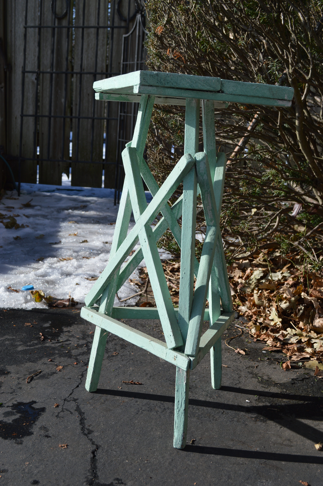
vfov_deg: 49.6
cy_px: 243
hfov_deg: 34.1
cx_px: 162
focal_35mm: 39
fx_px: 526
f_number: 7.1
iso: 100
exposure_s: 1/200
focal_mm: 26
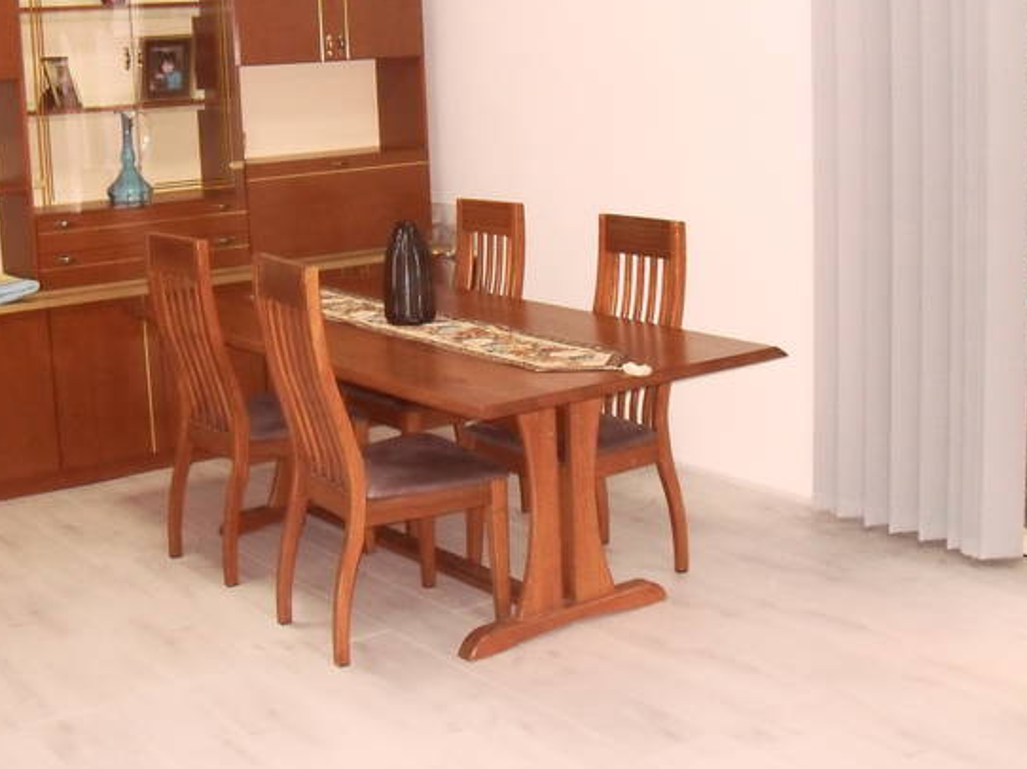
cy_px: 265
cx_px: 453
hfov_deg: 37.5
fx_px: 1512
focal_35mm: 51
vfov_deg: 28.4
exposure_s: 1/45
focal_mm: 6.2
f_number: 2.8
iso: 320
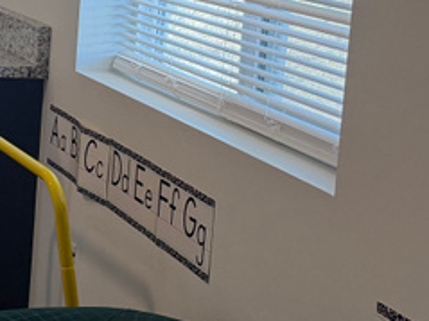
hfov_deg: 14.9
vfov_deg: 14.2
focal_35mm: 103
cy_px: 27
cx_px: -470
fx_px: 1276
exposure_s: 1/186
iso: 125
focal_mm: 6.76
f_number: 1.78
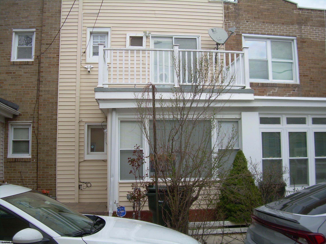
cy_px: 122
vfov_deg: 37.7
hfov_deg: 49.0
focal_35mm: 38
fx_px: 358
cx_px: 163
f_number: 2.8
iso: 50
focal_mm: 6.3
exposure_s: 1/841
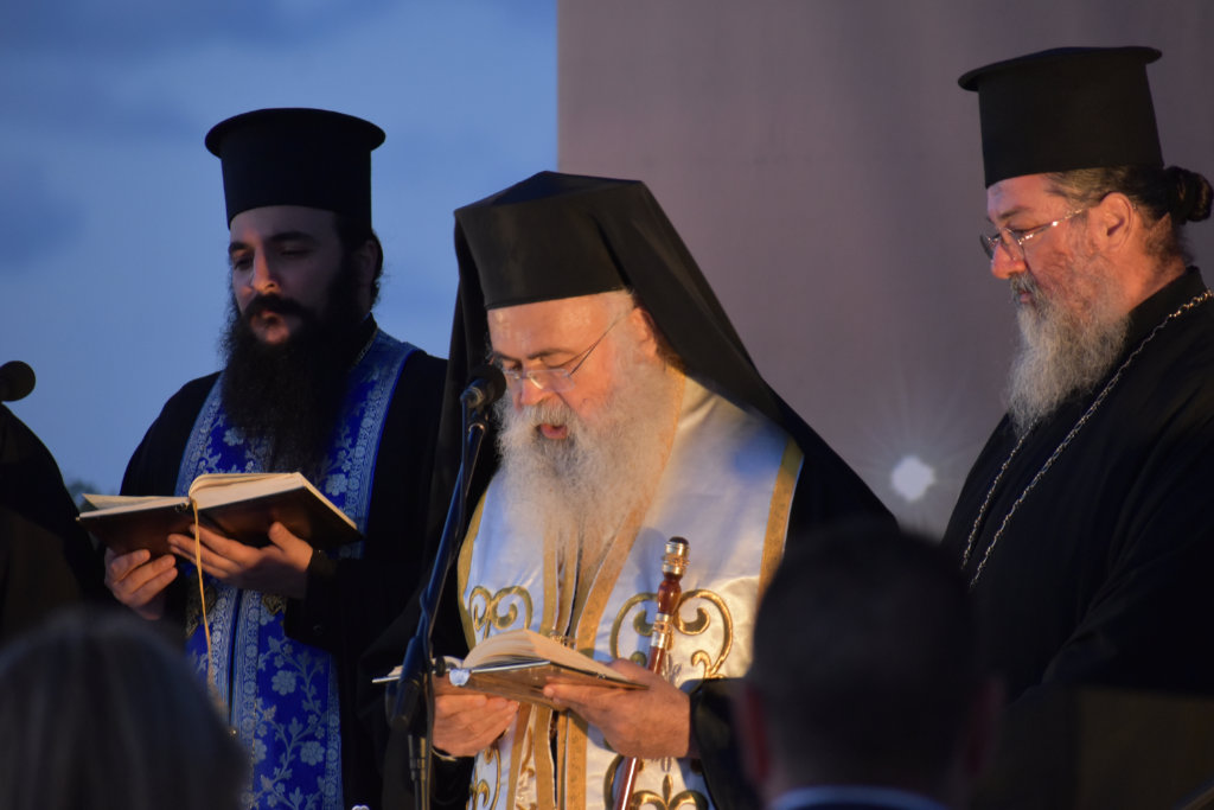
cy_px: 405
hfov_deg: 6.2
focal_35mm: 330
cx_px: 607
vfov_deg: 4.2
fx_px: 11129
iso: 1600
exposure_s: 1/10
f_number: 5.6
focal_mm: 220
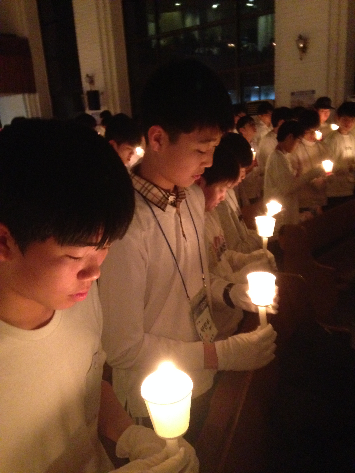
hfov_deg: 42.9
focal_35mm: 33
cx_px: 178
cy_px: 236
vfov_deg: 55.4
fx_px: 451
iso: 800
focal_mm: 4.12
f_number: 2.4
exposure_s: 1/15
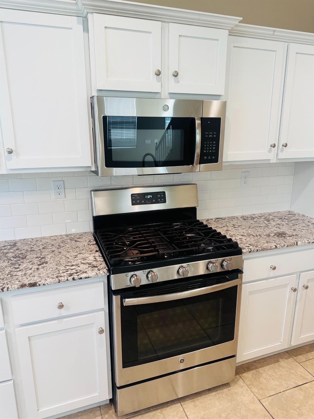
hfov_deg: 56.8
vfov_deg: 71.6
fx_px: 290
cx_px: 157
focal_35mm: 24
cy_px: 210
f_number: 1.78
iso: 160
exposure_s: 1/120
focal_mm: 6.76
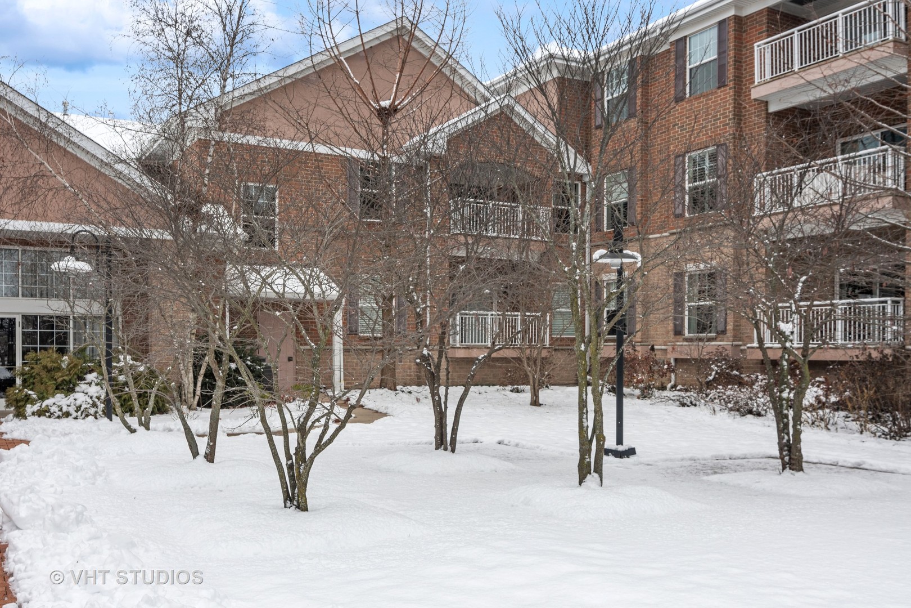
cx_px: 456
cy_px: 304
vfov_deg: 40.0
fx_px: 835
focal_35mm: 33
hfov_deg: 57.2
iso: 100
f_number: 9
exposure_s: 1/80
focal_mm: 22
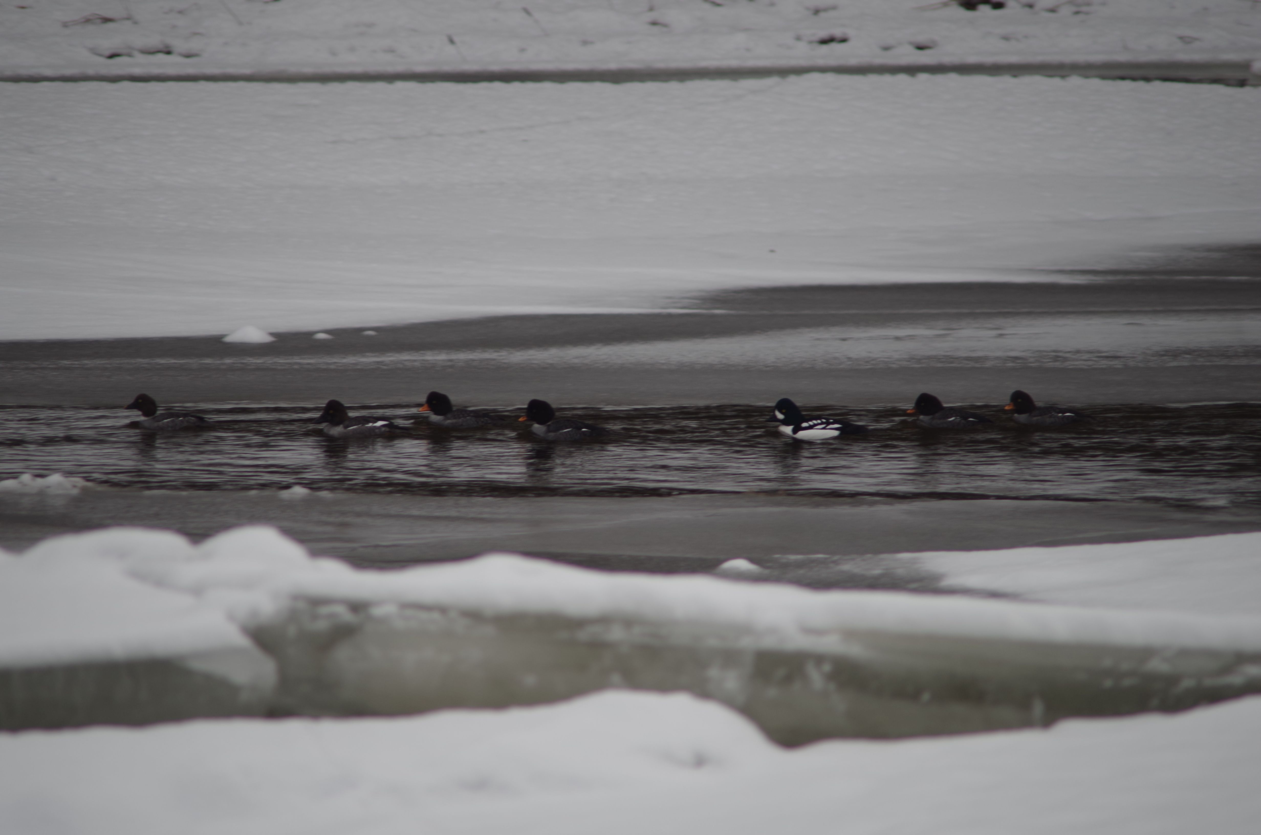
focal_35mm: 300
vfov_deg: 4.6
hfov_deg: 6.9
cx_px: 630
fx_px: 10487
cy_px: 418
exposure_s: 1/125
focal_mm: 200
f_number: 4.5
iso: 100
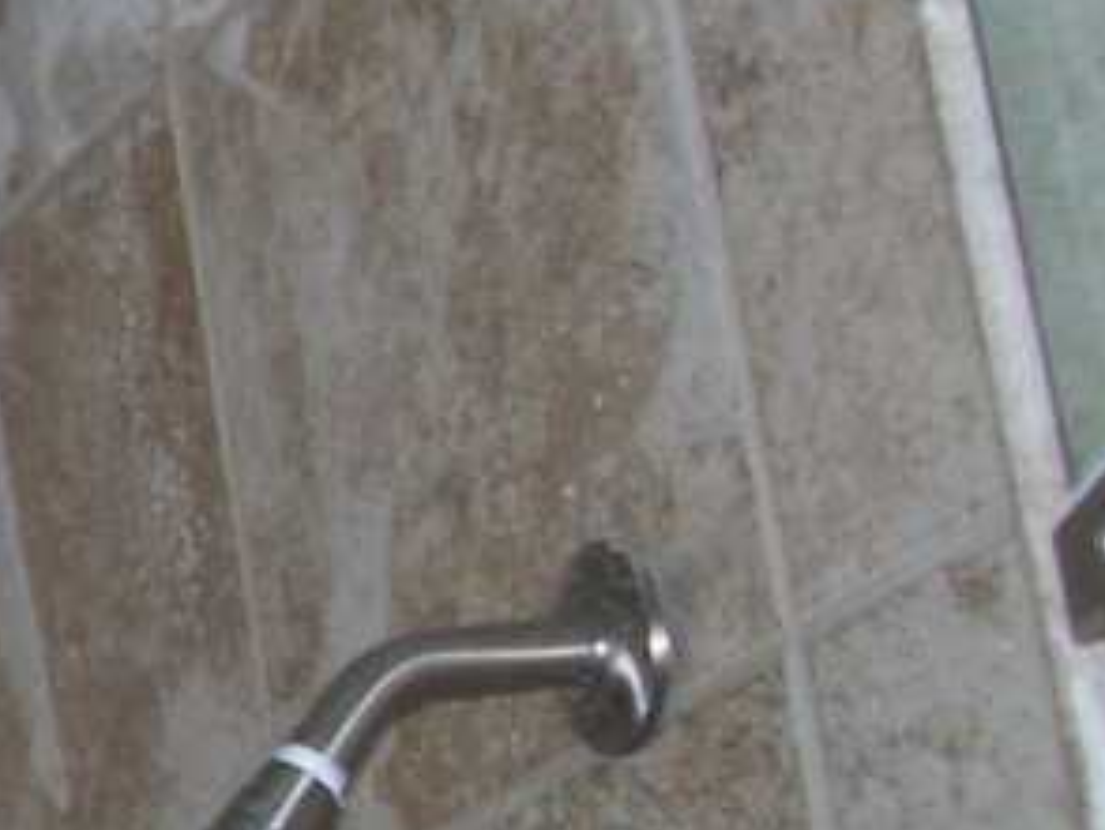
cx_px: -1013
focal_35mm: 163
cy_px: 101
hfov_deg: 11.1
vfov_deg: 9.1
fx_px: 5207
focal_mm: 6
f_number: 2.7
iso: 80
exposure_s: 1/30
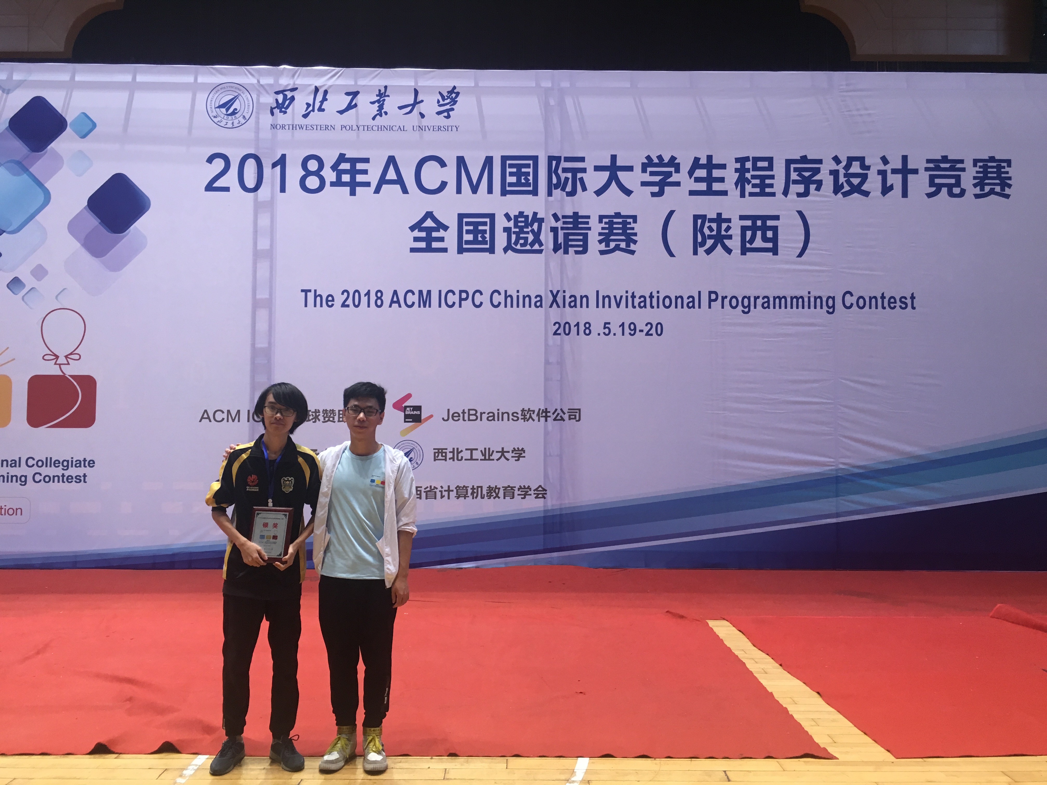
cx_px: 524
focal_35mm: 29
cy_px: 392
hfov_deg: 61.7
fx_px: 877
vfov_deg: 48.2
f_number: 2.2
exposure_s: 1/30
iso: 80
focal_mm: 4.15
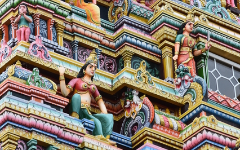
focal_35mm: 220
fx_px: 1438
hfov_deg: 9.5
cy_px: 68
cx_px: 112
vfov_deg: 6.0
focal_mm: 85
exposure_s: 1/250
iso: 800
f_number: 8
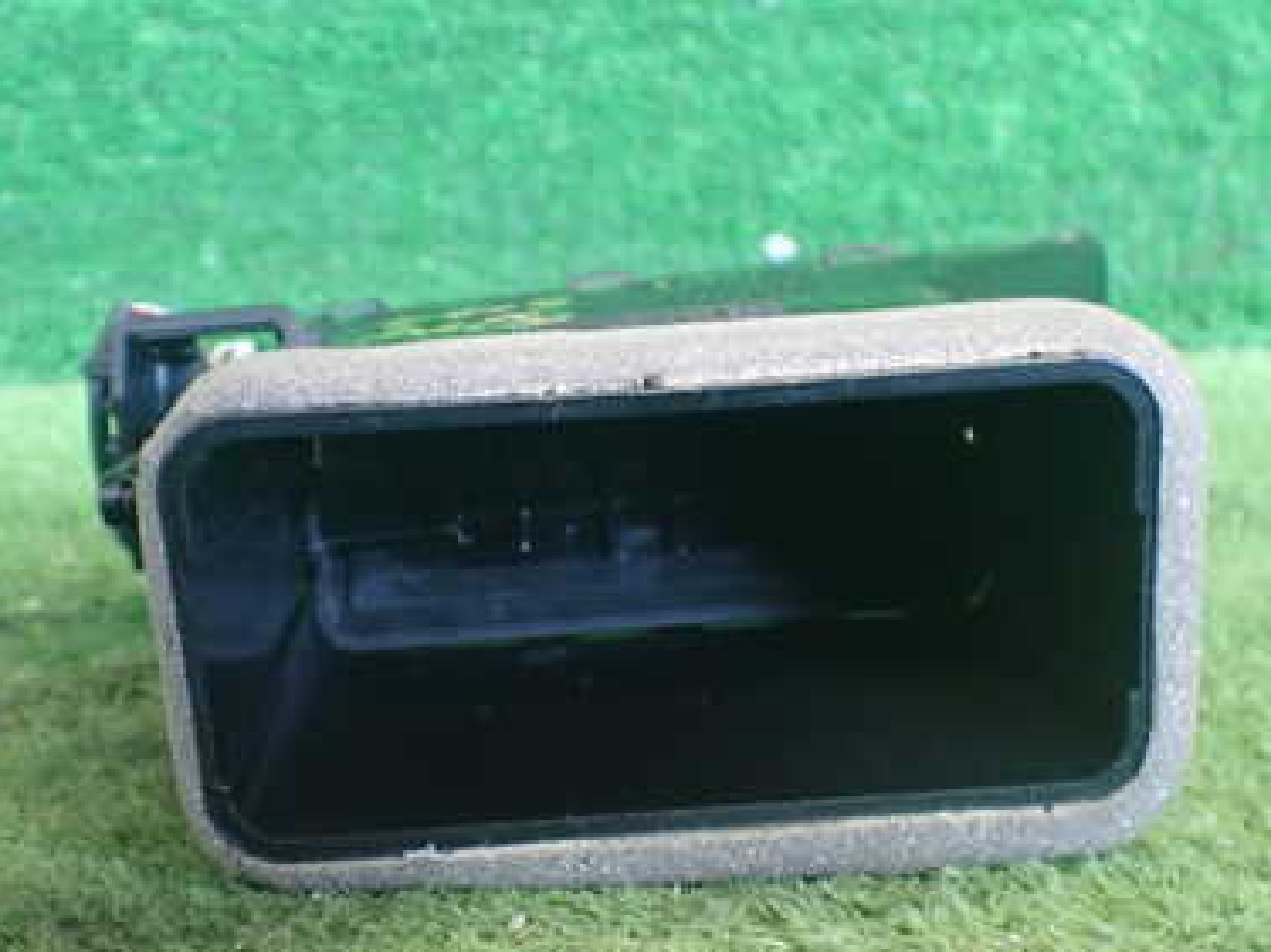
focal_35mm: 48
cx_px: 607
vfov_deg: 30.2
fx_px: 1762
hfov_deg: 39.7
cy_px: 518
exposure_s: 1/60
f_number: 2.3
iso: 800
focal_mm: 5.4
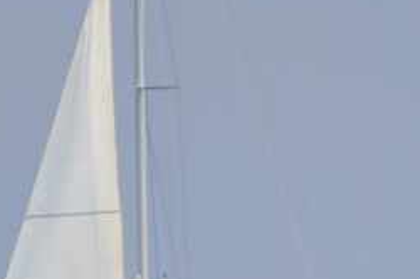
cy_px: 403
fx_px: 20938
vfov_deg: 0.8
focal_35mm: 1797
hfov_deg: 1.1
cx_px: 335
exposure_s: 1/2000
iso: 400
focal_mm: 300
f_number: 5.6
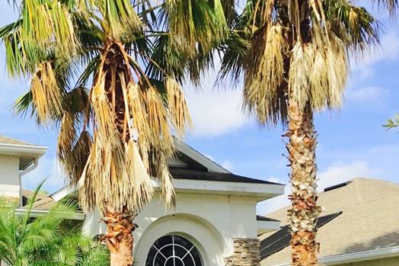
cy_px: 290
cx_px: 74
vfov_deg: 20.6
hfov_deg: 31.0
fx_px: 698
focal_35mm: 63
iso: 25
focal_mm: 3.3
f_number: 2.4
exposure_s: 1/1698
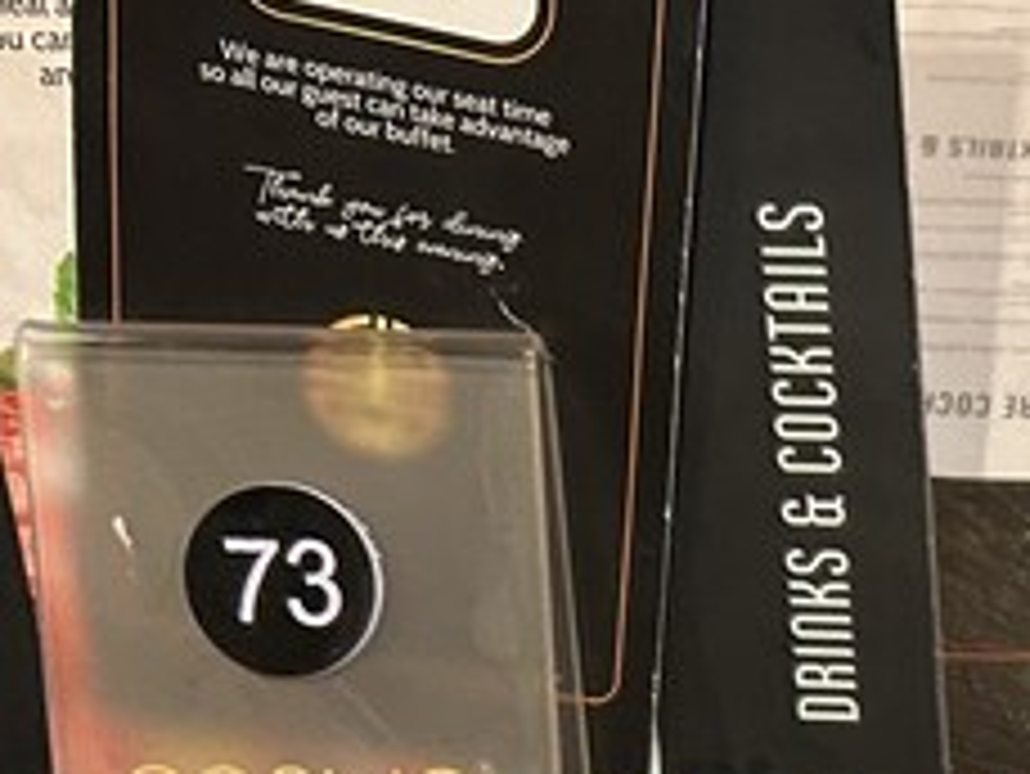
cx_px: 1592
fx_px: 3037
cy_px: 1276
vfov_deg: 13.4
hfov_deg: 17.2
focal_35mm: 102
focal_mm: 5.7
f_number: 1.5
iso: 250
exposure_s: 1/50
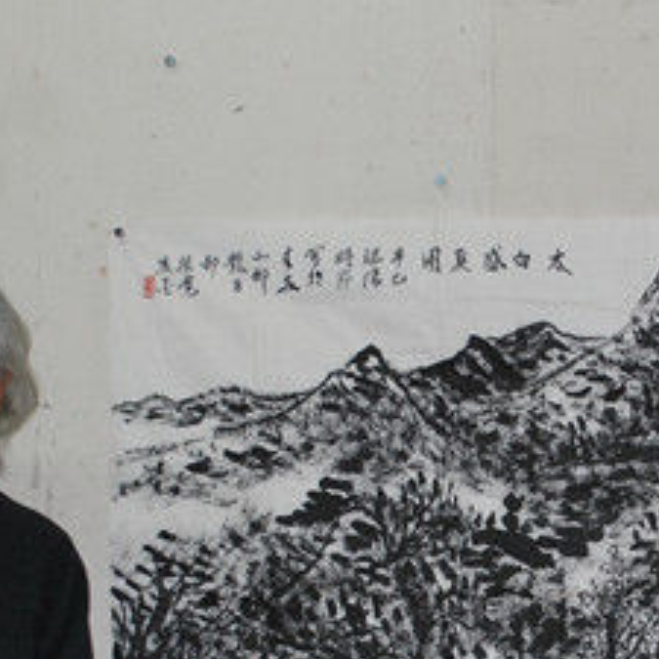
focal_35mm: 115
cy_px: 589
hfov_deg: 14.9
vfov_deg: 15.0
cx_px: 615
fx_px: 2484
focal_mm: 29
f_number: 4.8
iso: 200
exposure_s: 1/60
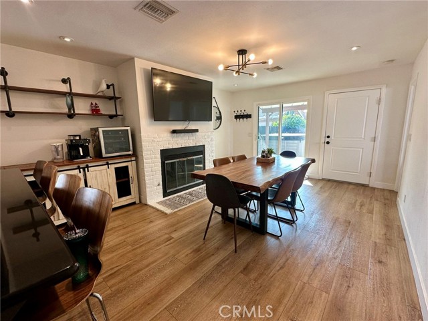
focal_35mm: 14
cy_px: 160
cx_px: 214
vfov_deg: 85.7
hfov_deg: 102.1
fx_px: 173
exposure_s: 1/120
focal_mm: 2.22
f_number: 2.2
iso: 100
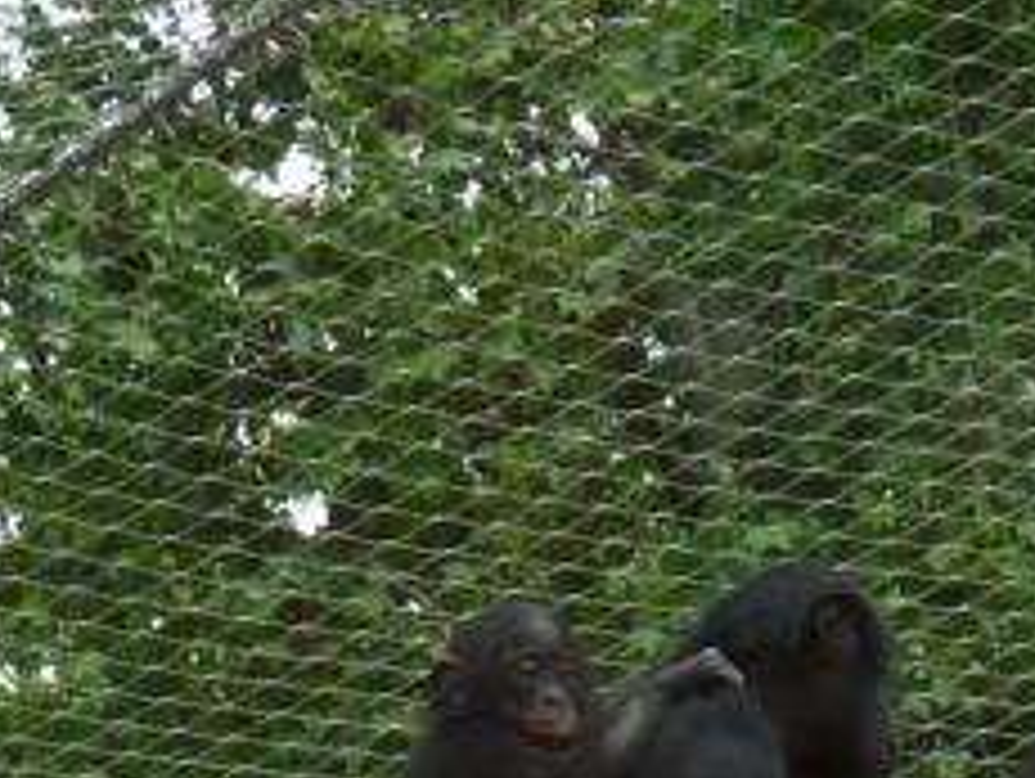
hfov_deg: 5.7
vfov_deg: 4.3
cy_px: 1232
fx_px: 10296
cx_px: 1130
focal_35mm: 344
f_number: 5
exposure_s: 1/200
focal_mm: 12.4
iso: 100
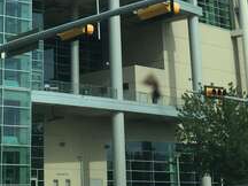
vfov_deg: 13.7
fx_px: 738
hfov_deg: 18.9
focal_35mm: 103
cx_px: 55
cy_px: -78
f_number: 2.2
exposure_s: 1/1364
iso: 32
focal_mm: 4.15
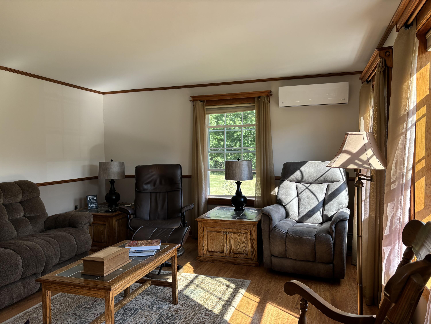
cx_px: 216
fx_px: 324
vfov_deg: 53.1
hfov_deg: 67.3
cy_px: 162
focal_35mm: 26
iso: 40
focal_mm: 5.96
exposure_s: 1/142
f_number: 1.6
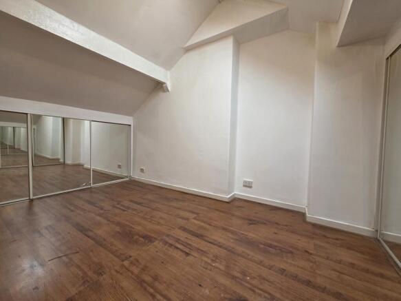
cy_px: 150
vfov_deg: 89.9
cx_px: 200
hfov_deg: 106.2
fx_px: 151
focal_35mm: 13
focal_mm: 2.2
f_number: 1.9
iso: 200
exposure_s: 1/100
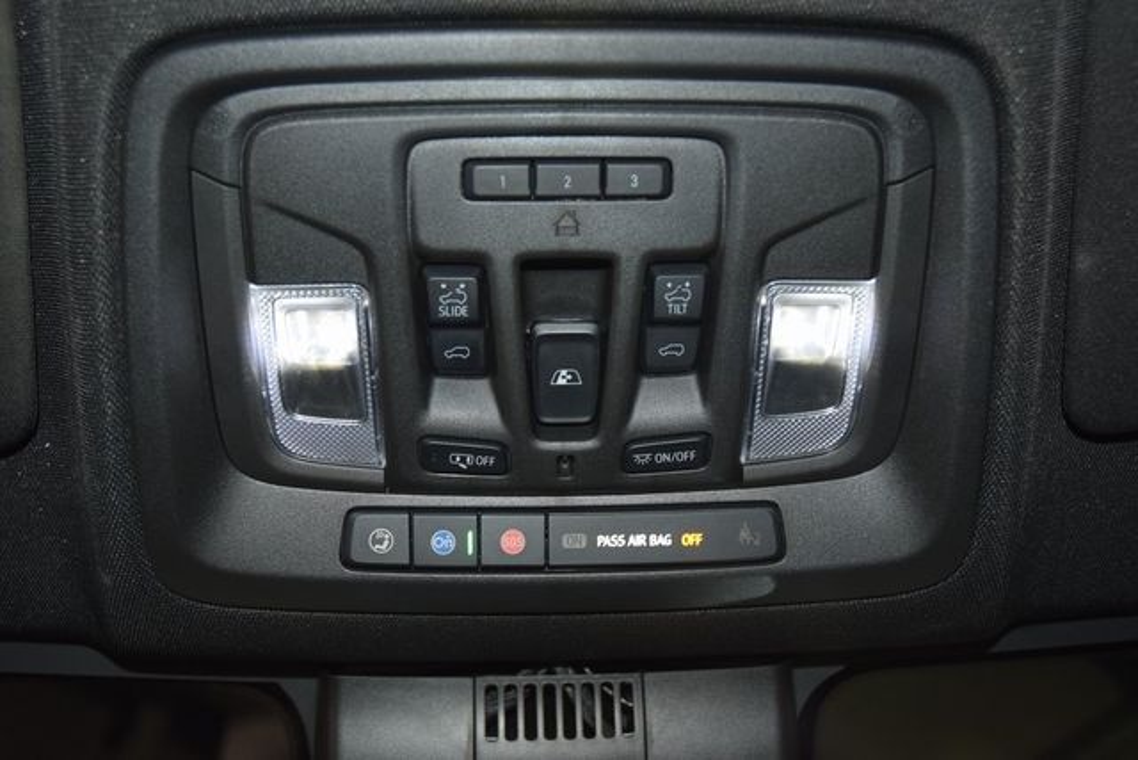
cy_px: 380
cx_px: 569
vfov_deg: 33.0
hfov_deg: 47.9
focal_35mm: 40
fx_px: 1280
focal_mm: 27
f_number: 3.8
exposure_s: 1/30
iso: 720
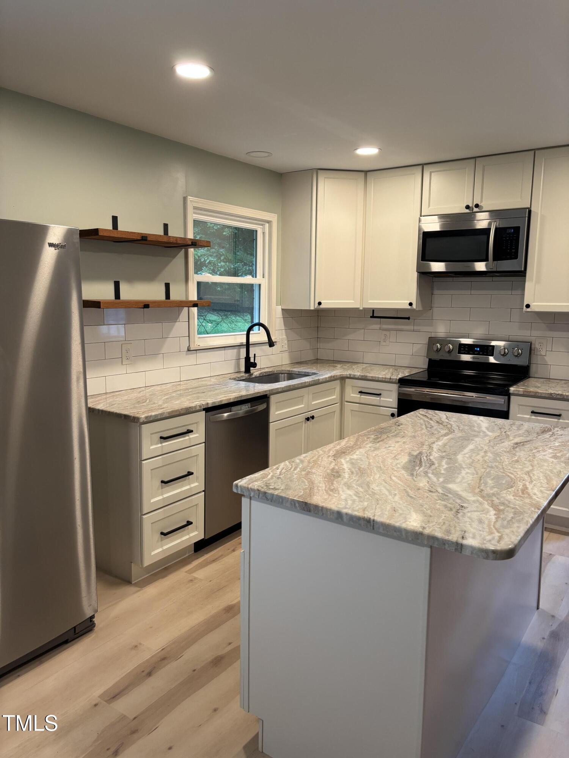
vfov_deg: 67.3
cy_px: 379
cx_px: 284
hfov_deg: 53.1
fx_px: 570
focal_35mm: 26
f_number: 1.6
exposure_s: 1/60
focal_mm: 5.96
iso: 100
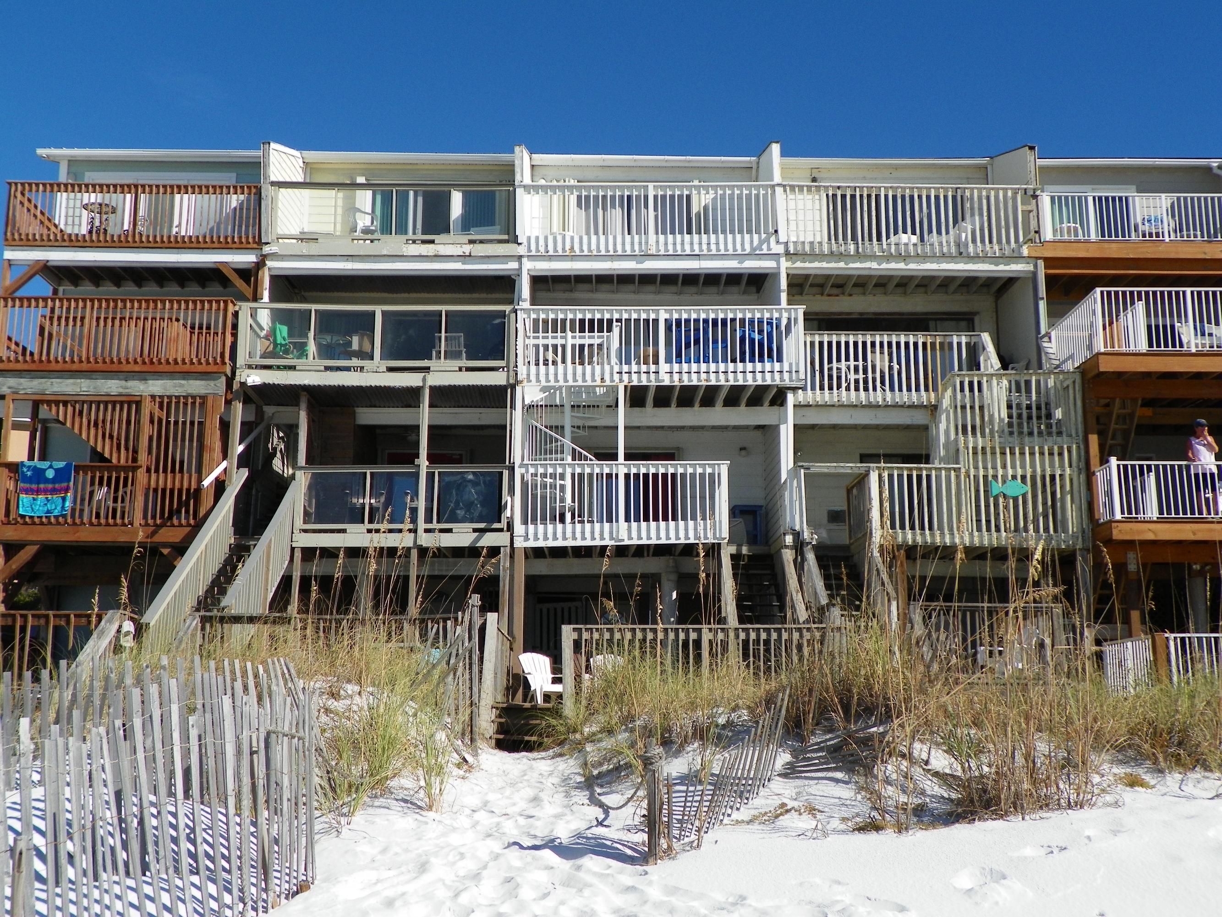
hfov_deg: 46.8
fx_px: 1412
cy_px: 458
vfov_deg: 36.0
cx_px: 611
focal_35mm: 40
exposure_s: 1/1250
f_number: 3.2
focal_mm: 7.1
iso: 64
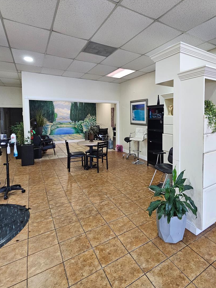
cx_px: 147
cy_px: 128
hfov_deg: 69.2
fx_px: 150
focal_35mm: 18
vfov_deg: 87.4
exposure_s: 1/40
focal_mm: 2.2
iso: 320
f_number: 2.2
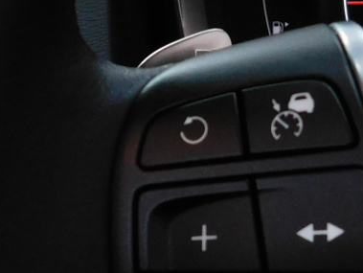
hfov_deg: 20.2
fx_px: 1018
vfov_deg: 15.1
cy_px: 244
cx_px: 231
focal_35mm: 97
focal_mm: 4
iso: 400
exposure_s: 1/30
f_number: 3
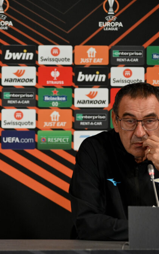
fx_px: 2136
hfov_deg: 4.3
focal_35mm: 308
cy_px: 127
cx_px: 4
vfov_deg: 6.8
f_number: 4
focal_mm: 200
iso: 1600
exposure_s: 1/125
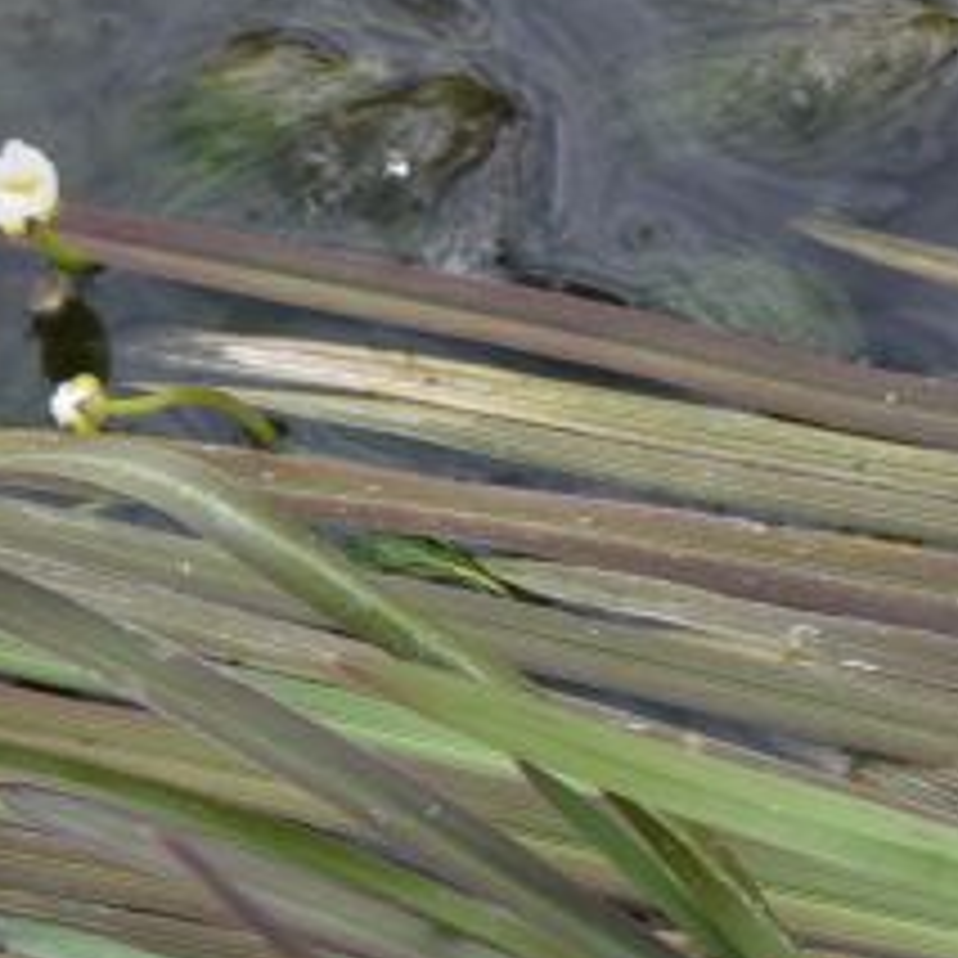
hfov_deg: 5.9
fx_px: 9080
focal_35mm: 290
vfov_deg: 6.0
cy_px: -119
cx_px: 1974
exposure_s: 1/160
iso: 320
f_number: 9
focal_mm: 56
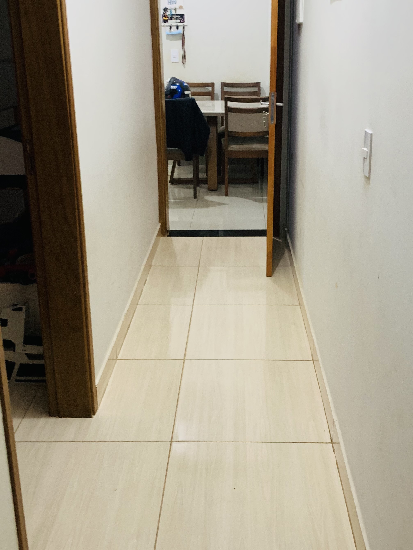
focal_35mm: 39
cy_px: 252
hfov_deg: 36.8
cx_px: 228
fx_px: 620
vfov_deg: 47.8
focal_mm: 4.25
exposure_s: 1/40
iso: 320
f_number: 1.8
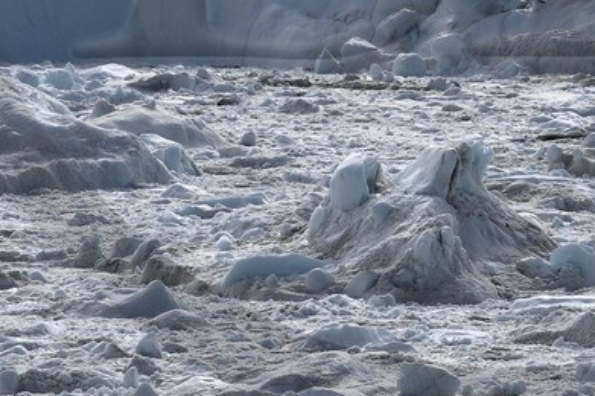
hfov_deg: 3.9
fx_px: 8785
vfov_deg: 2.6
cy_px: -190
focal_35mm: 532
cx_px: 502
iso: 200
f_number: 18
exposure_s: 1/320
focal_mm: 130
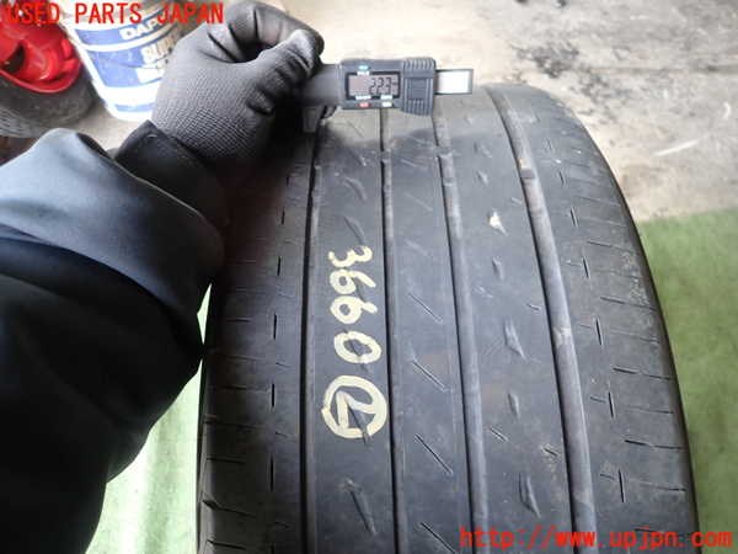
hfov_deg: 69.4
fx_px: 533
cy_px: 277
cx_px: 369
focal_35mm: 25
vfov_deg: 54.9
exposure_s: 1/40
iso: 200
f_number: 2
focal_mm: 4.5
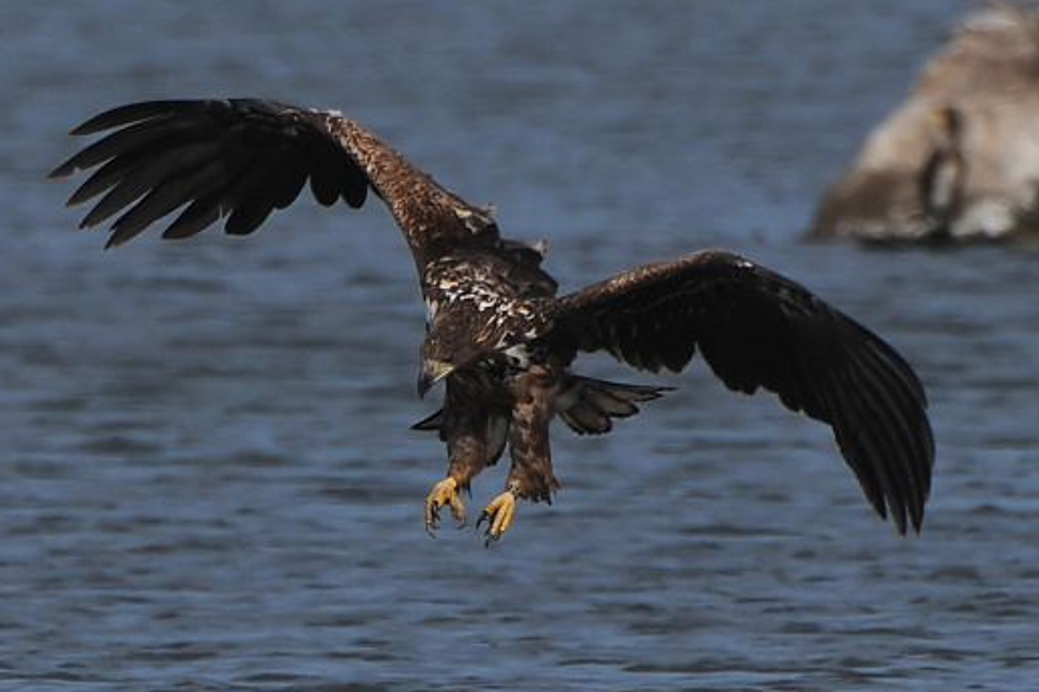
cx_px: 512
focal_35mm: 961
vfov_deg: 1.4
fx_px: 27725
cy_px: 329
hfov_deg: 2.1
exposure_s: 1/1250
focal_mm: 550
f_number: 7.1
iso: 200
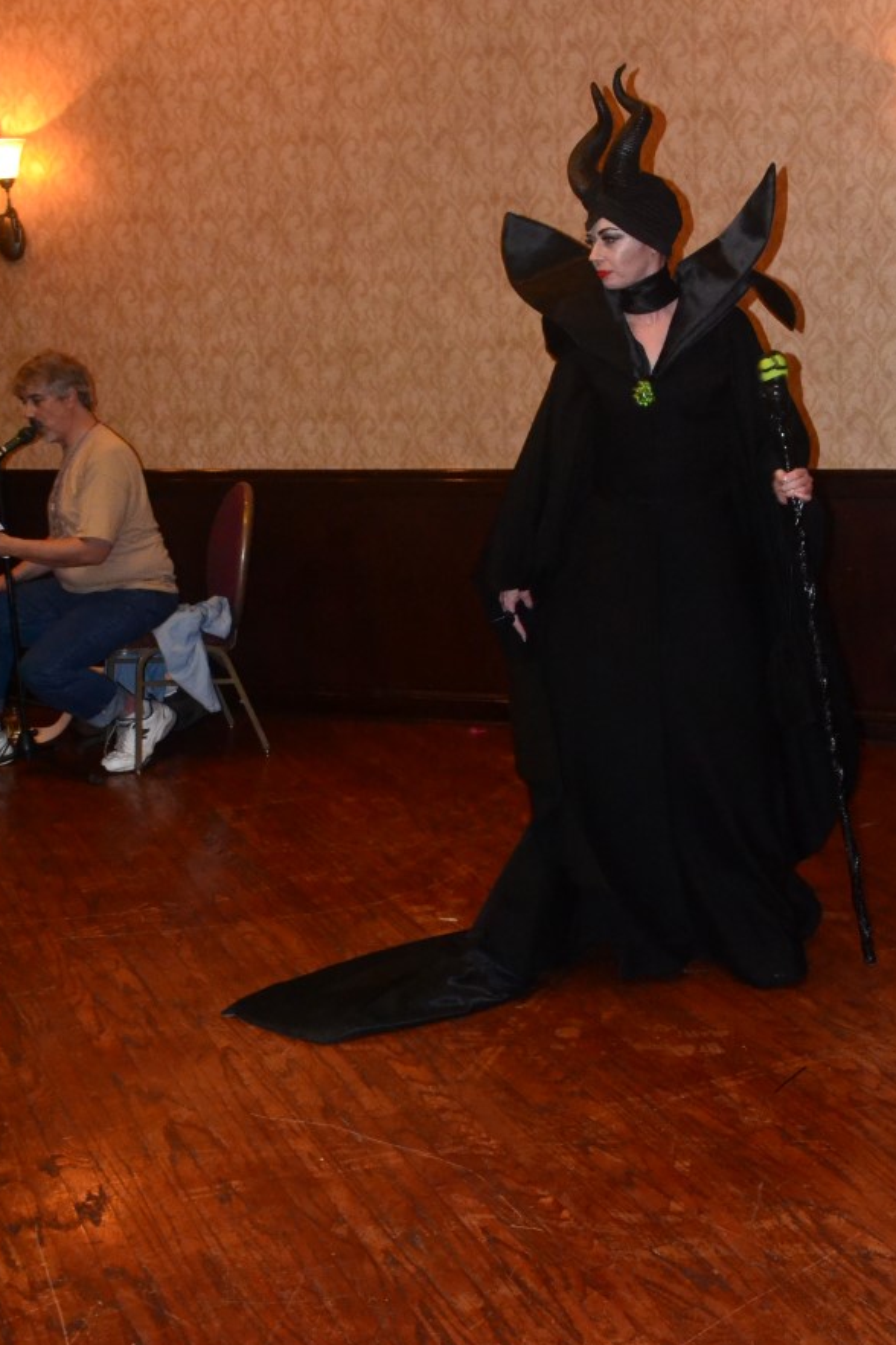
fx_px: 1755
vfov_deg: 41.9
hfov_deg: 28.5
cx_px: 562
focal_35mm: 47
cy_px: 682
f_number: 7.1
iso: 3200
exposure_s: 1/60
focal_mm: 24
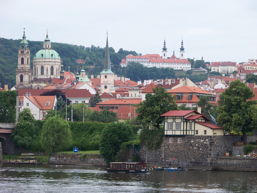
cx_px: 128
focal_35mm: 160
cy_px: 96
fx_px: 1188
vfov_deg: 9.3
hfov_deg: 12.3
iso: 64
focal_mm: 25.7
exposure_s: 1/80
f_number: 3.6
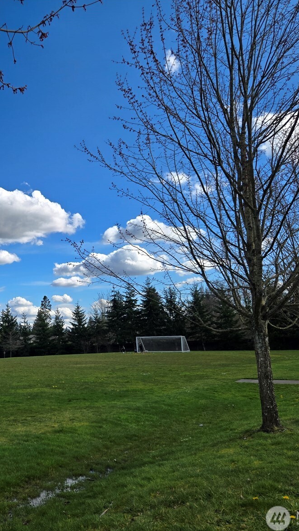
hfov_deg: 32.7
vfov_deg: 58.0
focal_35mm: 34
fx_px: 479
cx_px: 22
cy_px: 266
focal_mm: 5.4
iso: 25
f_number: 1.8
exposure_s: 1/1978
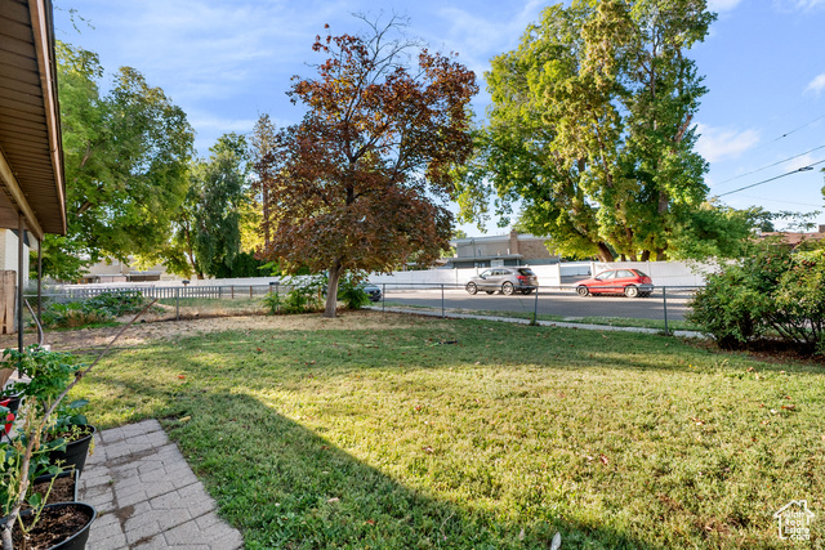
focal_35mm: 16
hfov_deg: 96.7
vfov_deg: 73.8
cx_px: 412
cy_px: 275
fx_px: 367
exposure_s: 1/400
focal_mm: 16
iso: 500
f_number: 8
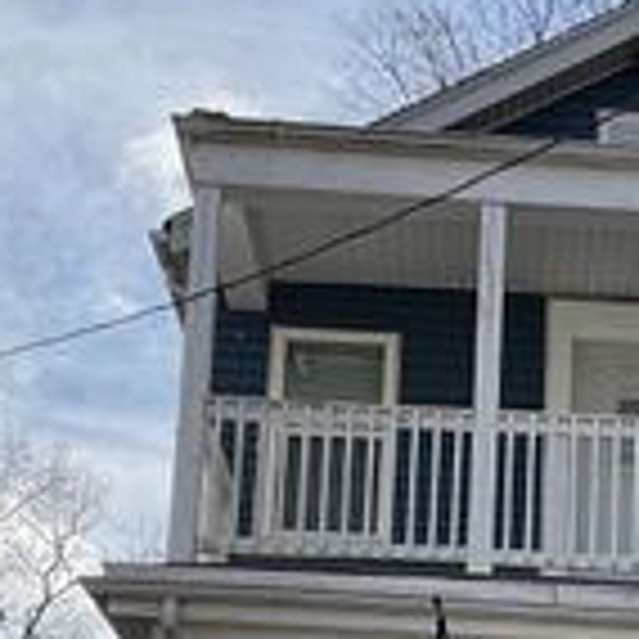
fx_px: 1880
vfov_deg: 18.4
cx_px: 634
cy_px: 745
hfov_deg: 18.8
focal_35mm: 90
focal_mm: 3
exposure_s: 1/2227
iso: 25
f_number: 1.8
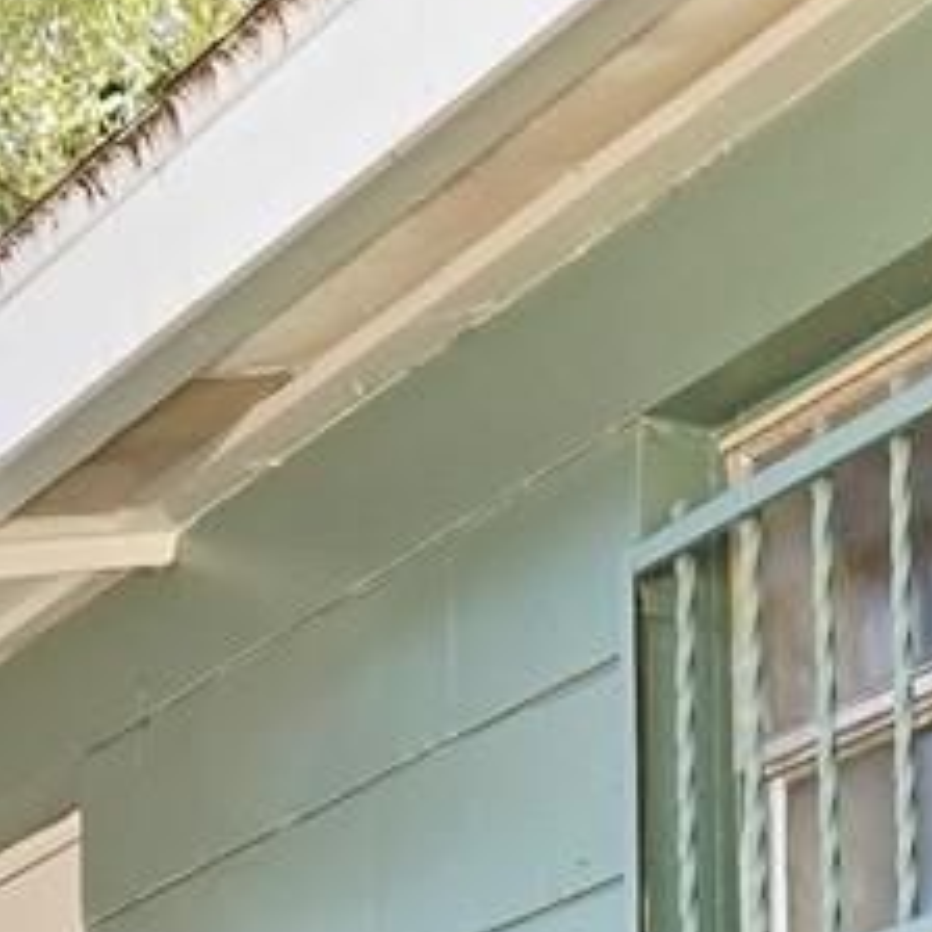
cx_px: 1123
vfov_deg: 10.8
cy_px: 1964
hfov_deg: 11.8
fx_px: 4417
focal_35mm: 145
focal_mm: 5.4
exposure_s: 1/180
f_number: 1.8
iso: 40
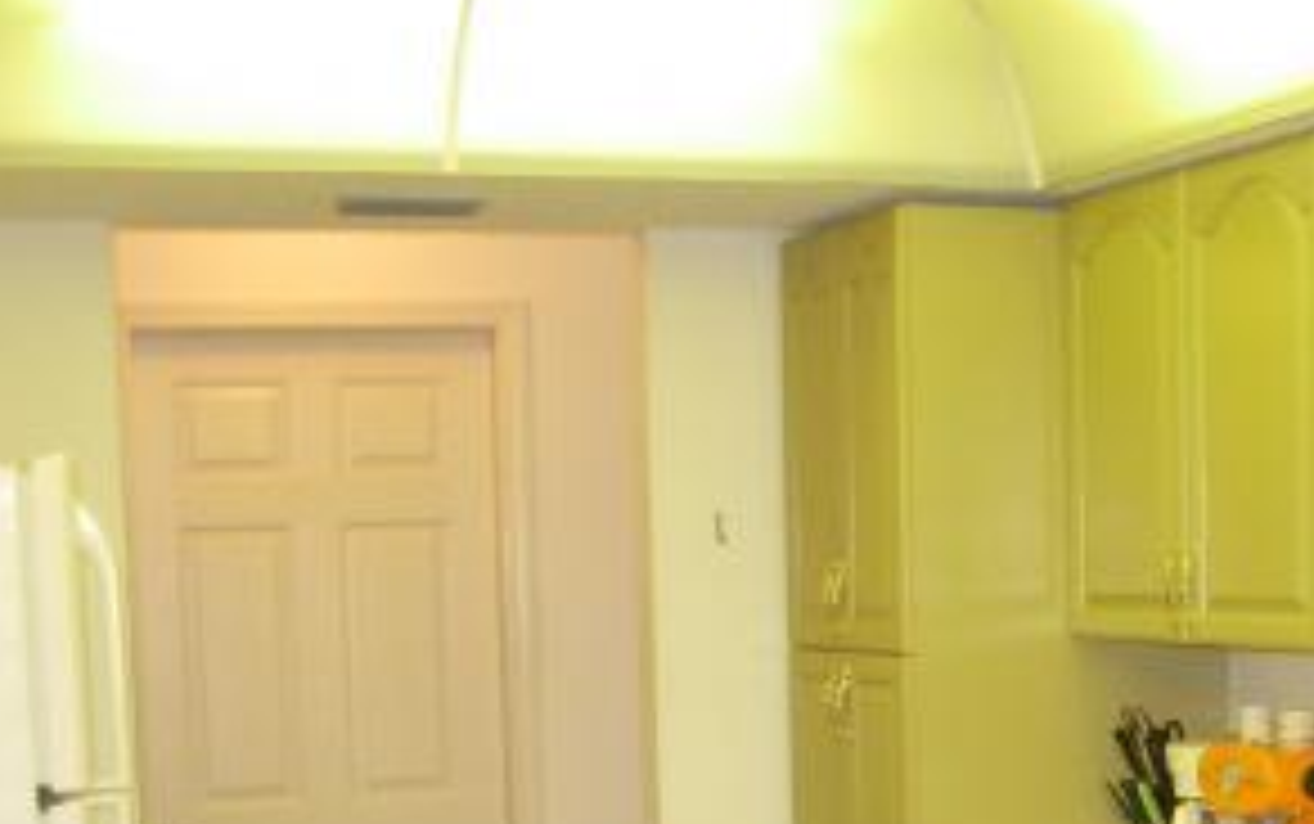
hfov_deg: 25.0
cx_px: 1188
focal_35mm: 80
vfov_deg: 15.8
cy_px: 937
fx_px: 2867
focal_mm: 6.3
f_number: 2.9
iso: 274
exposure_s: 1/78.3
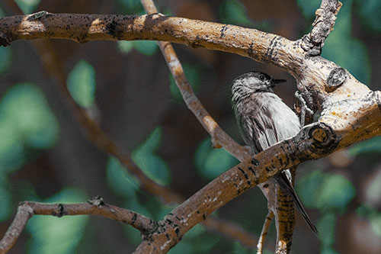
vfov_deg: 2.5
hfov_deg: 3.8
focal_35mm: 550
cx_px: 190
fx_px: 5819
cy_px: 127
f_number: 11
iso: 640
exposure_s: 1/2500
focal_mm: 550
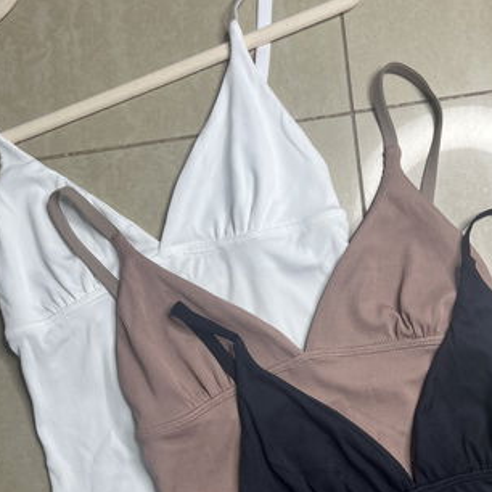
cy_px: 374
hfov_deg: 41.8
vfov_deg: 40.6
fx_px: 643
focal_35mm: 40
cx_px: 235
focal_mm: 5.1
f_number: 1.6
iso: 40
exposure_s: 1/100
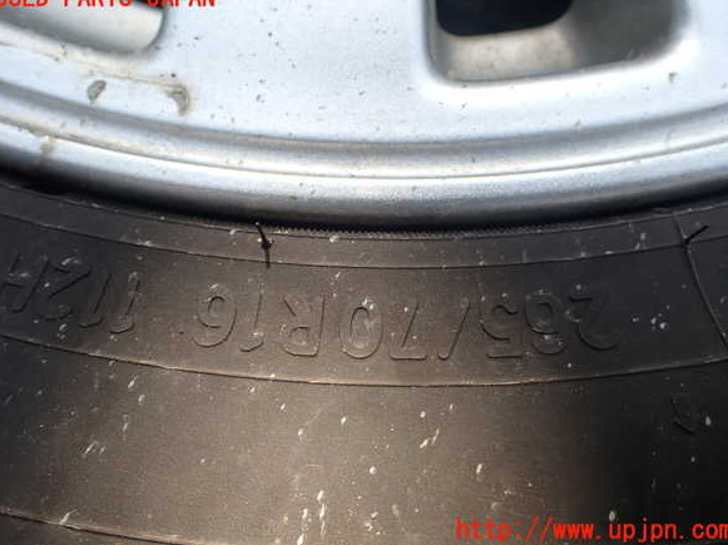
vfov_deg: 45.4
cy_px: 264
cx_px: 363
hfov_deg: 58.4
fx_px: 652
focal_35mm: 31
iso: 100
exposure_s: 1/400
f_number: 3.2
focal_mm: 5.4
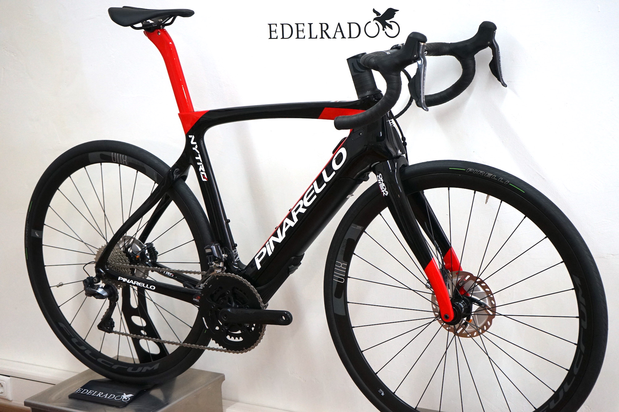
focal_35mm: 61
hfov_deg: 32.9
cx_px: 310
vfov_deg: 22.2
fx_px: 1048
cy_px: 206
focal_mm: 61
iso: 2000
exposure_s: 1/160
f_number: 5.6
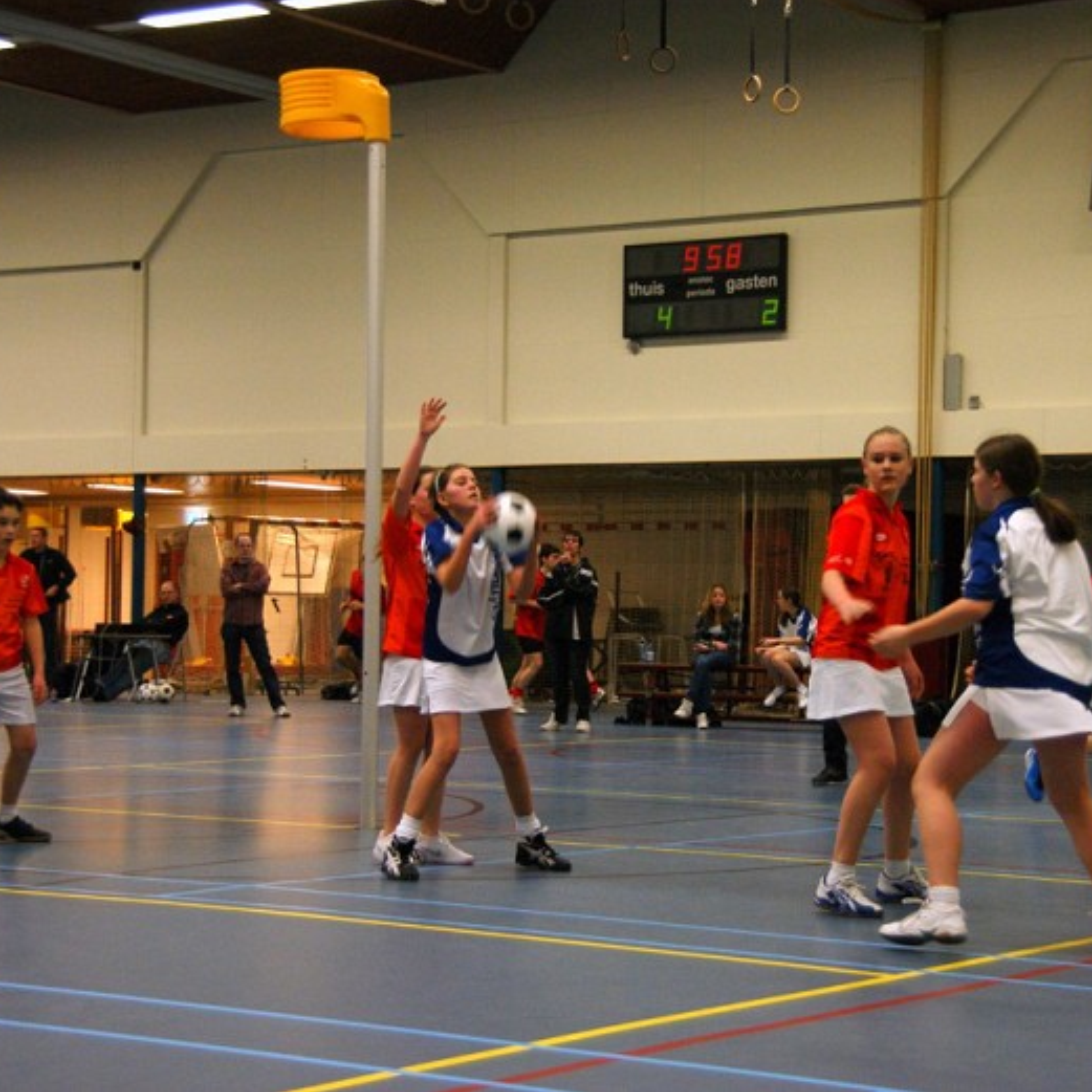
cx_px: 662
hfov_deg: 25.4
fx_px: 2414
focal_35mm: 68
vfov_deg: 25.5
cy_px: 544
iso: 800
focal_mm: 35
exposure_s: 1/100
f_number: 4.5
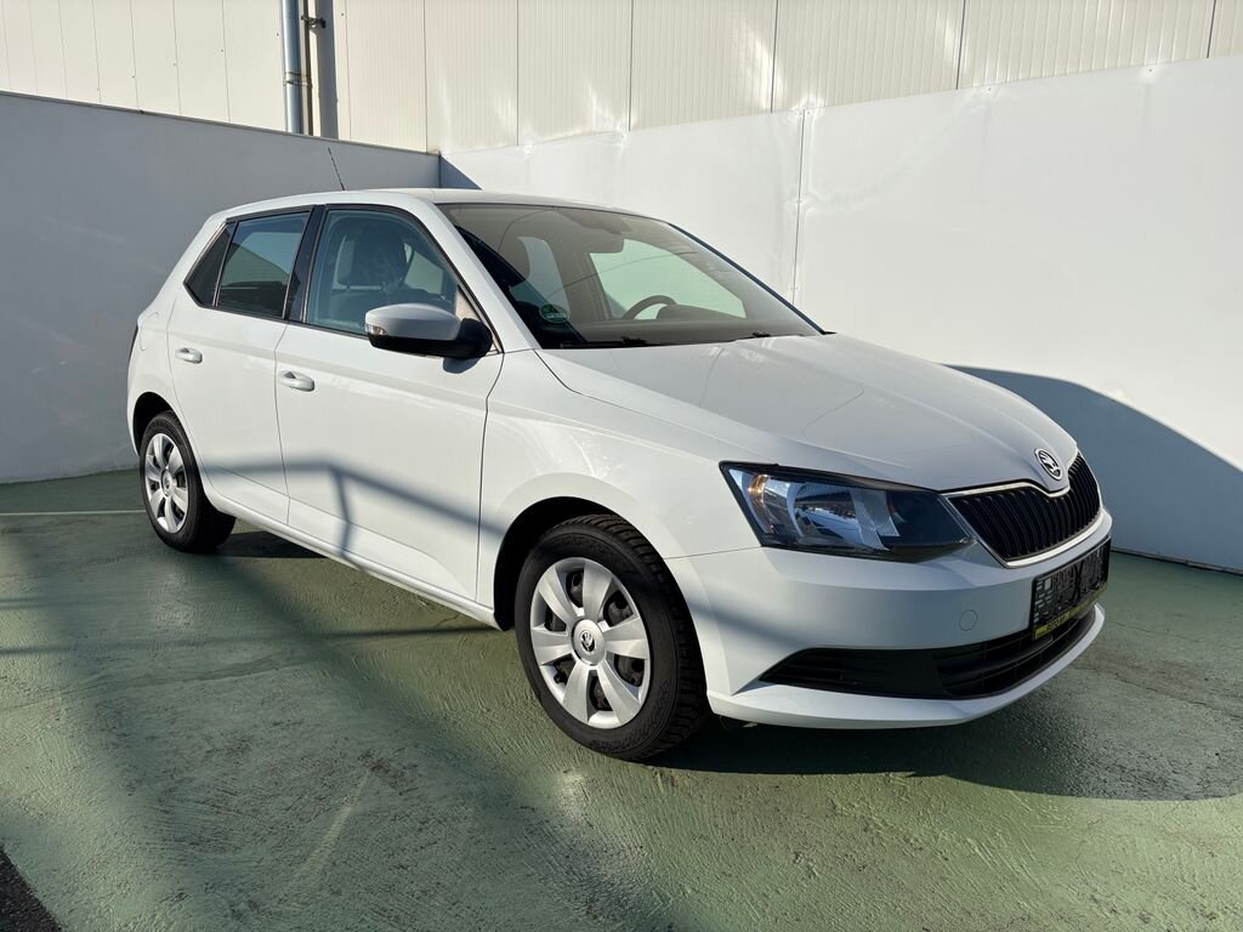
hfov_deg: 67.3
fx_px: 934
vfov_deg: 53.1
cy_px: 466
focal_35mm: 26
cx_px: 622
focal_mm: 5.96
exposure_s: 1/8850
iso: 50
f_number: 1.6
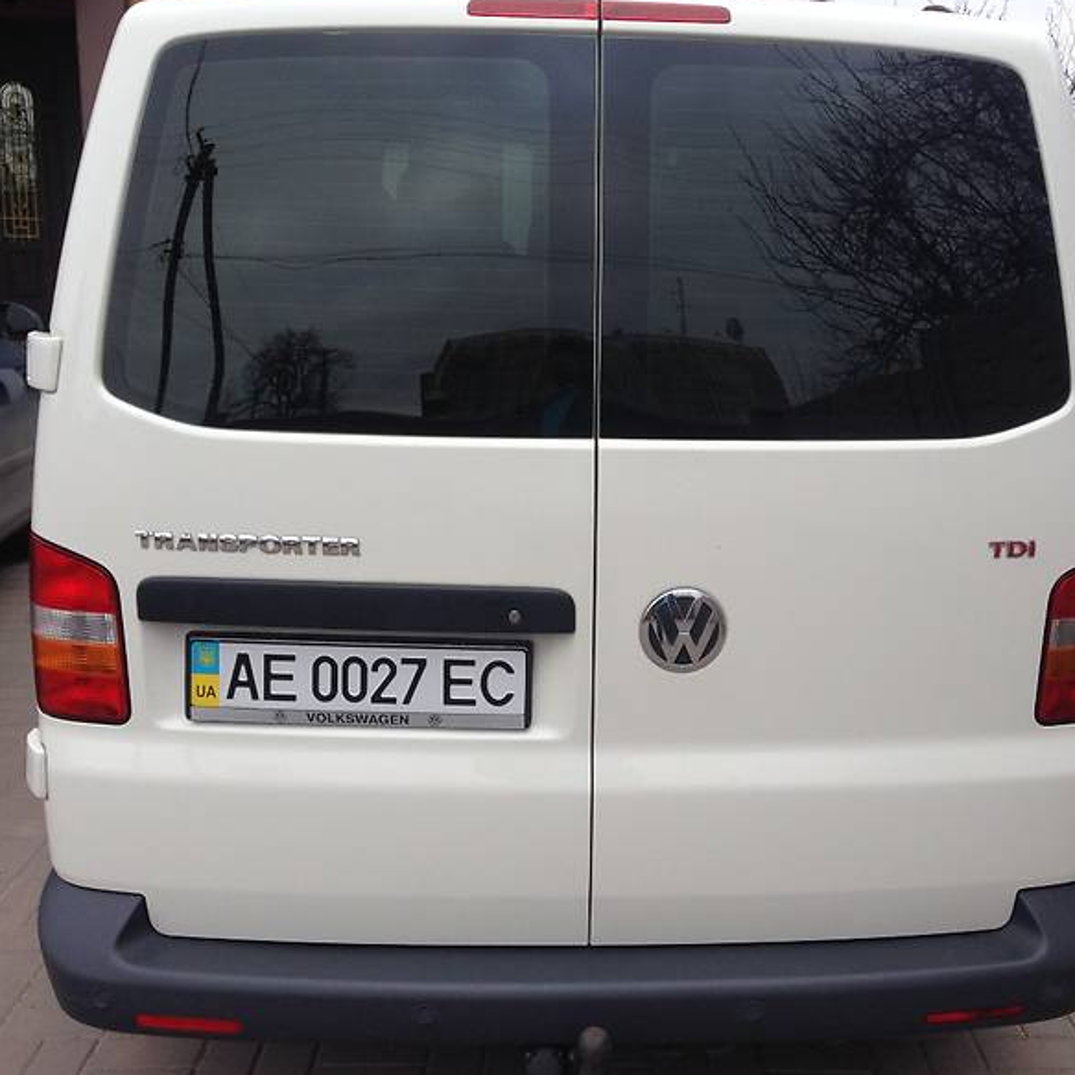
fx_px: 1405
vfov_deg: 41.9
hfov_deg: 41.8
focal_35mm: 40
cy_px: 529
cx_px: 618
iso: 50
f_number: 2.4
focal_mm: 4.1
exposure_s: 1/198
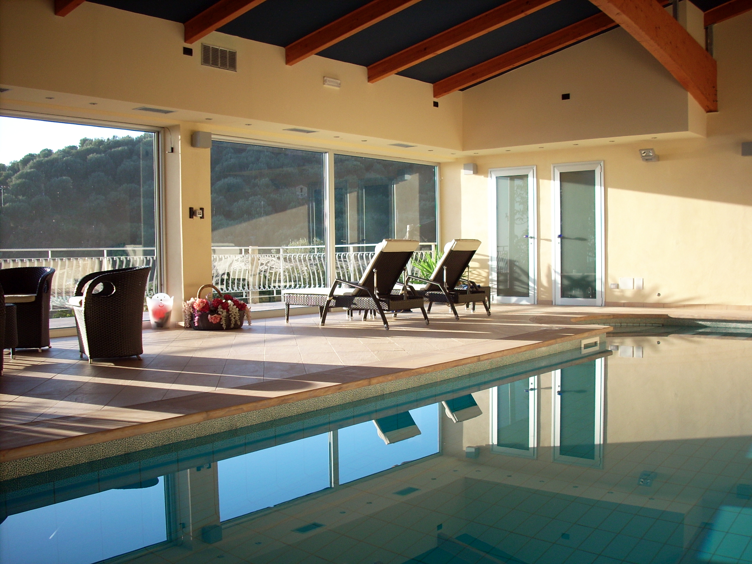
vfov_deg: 38.7
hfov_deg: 50.1
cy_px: 282
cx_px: 376
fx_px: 804
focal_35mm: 37
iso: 64
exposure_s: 1/201
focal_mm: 6.2
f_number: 2.8
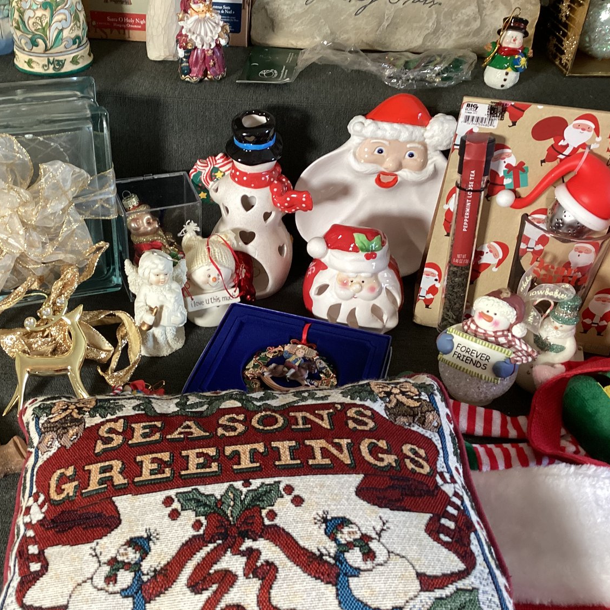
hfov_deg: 44.5
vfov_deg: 44.9
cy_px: 308
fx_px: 738
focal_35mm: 37
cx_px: 218
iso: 200
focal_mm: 3.3
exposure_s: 1/50
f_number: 2.4
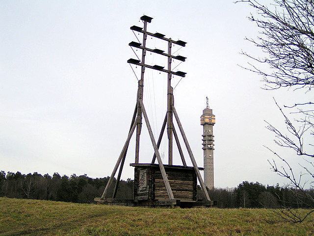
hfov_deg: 49.0
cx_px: 157
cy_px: 118
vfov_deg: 37.7
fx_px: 345
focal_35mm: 38
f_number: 2.8
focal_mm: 5.8
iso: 50
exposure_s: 1/200
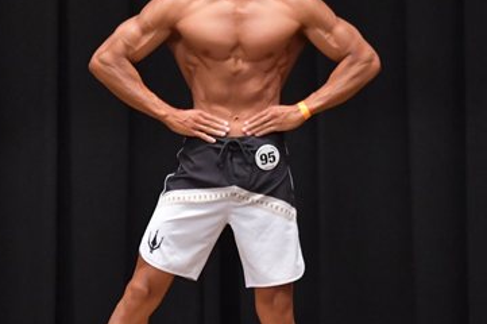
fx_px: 6298
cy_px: 167
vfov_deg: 2.9
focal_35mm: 466
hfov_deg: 4.4
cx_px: 114
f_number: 5.6
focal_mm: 145
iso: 6400
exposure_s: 1/400
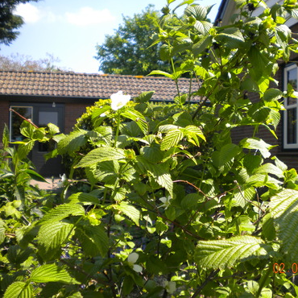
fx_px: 477
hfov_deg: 34.4
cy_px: 149
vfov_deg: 34.7
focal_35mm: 49
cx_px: 196
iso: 92
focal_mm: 7.4
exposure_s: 1/444
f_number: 3.5
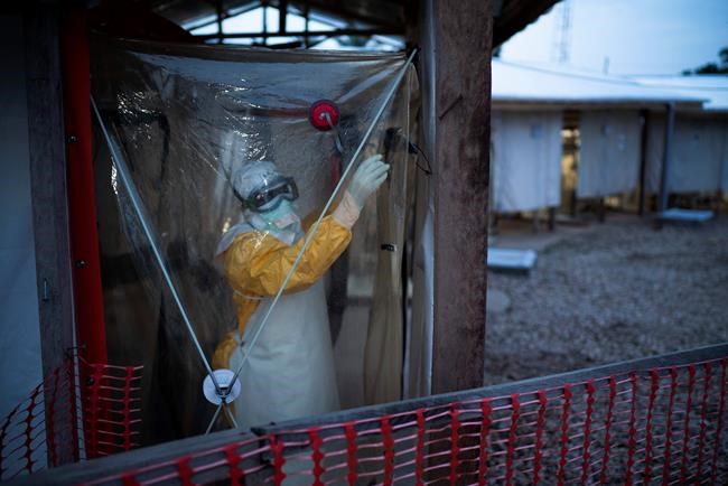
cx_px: 364
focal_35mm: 35
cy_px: 243
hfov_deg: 54.4
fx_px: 708
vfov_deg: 37.9
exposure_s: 1/125
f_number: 1.6
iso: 1250
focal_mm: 35
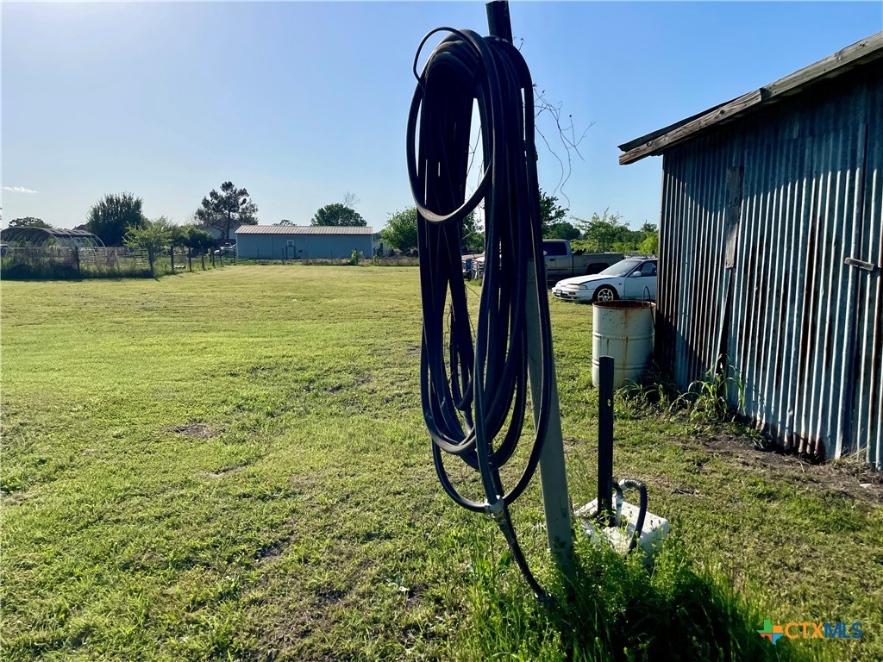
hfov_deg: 67.3
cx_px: 442
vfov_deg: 53.1
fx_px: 663
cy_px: 331
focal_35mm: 26
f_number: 1.6
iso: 50
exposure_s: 1/14925
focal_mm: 4.2
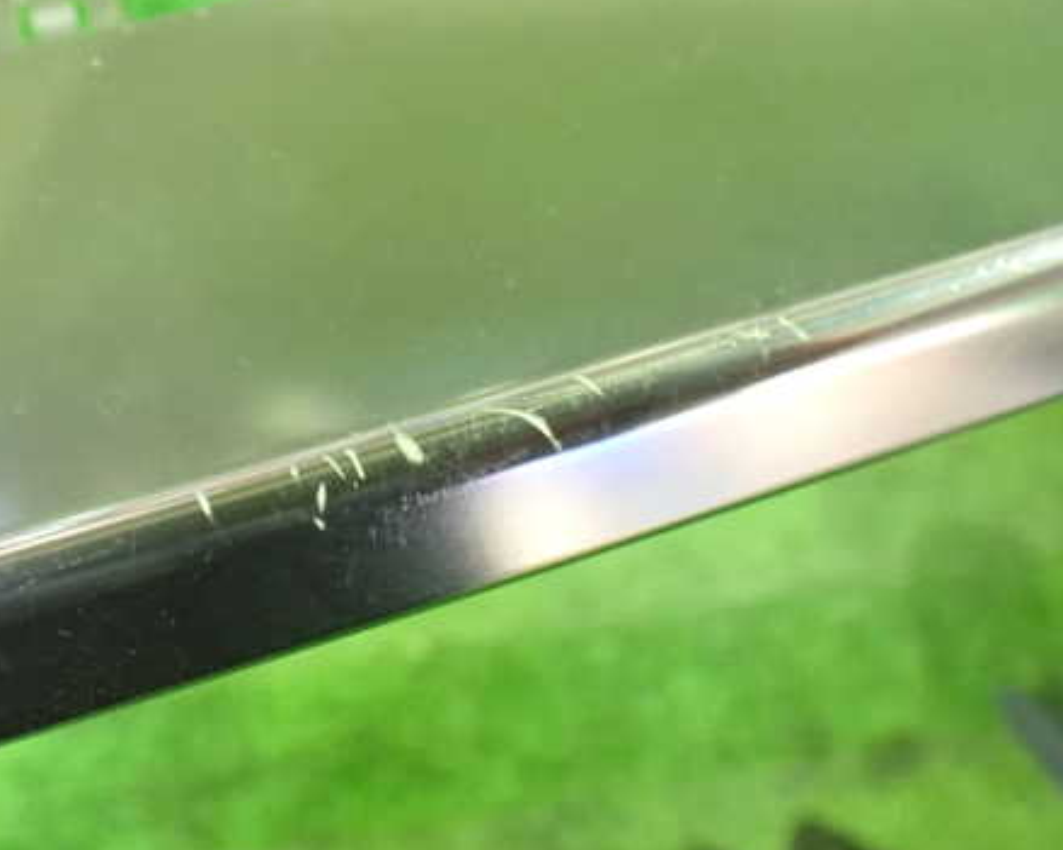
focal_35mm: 40
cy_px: 436
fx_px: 1258
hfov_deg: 45.4
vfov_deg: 37.3
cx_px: 397
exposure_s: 1/30
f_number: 2.3
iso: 1600
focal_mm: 5.4
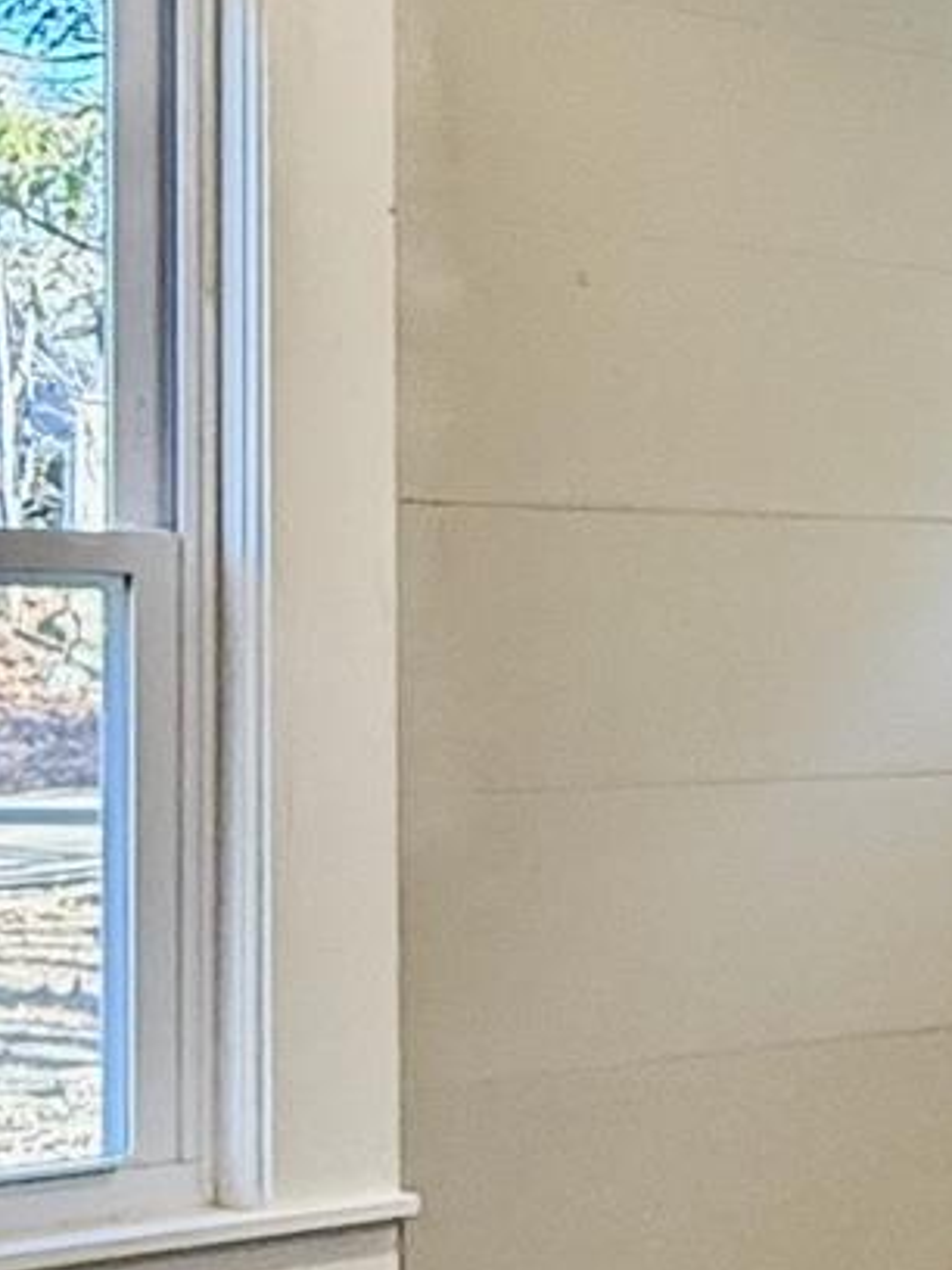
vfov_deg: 24.7
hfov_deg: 16.0
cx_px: 1686
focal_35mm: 79
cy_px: 682
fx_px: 2897
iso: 250
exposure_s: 1/120
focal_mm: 2.22
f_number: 2.2
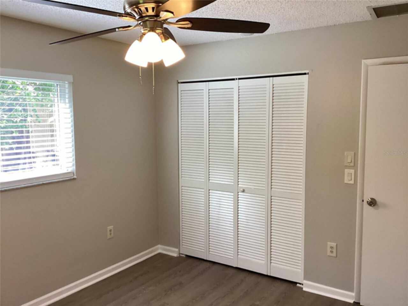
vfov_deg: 45.4
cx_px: 204
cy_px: 153
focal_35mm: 31
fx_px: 365
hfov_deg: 58.4
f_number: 2.4
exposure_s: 1/120
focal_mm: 3.3
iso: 100
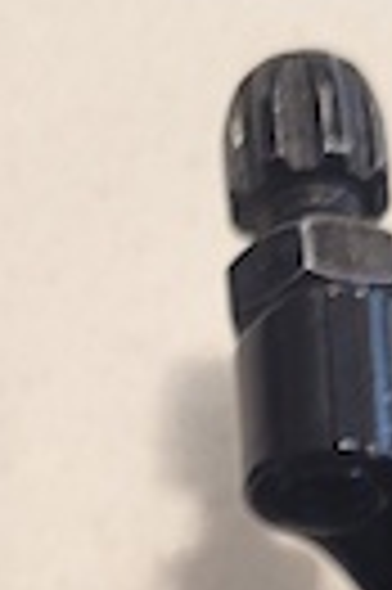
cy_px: 1139
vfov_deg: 11.4
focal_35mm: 165
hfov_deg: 8.2
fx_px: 2702
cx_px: -63
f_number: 1.8
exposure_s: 1/60
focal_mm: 5.4
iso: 200
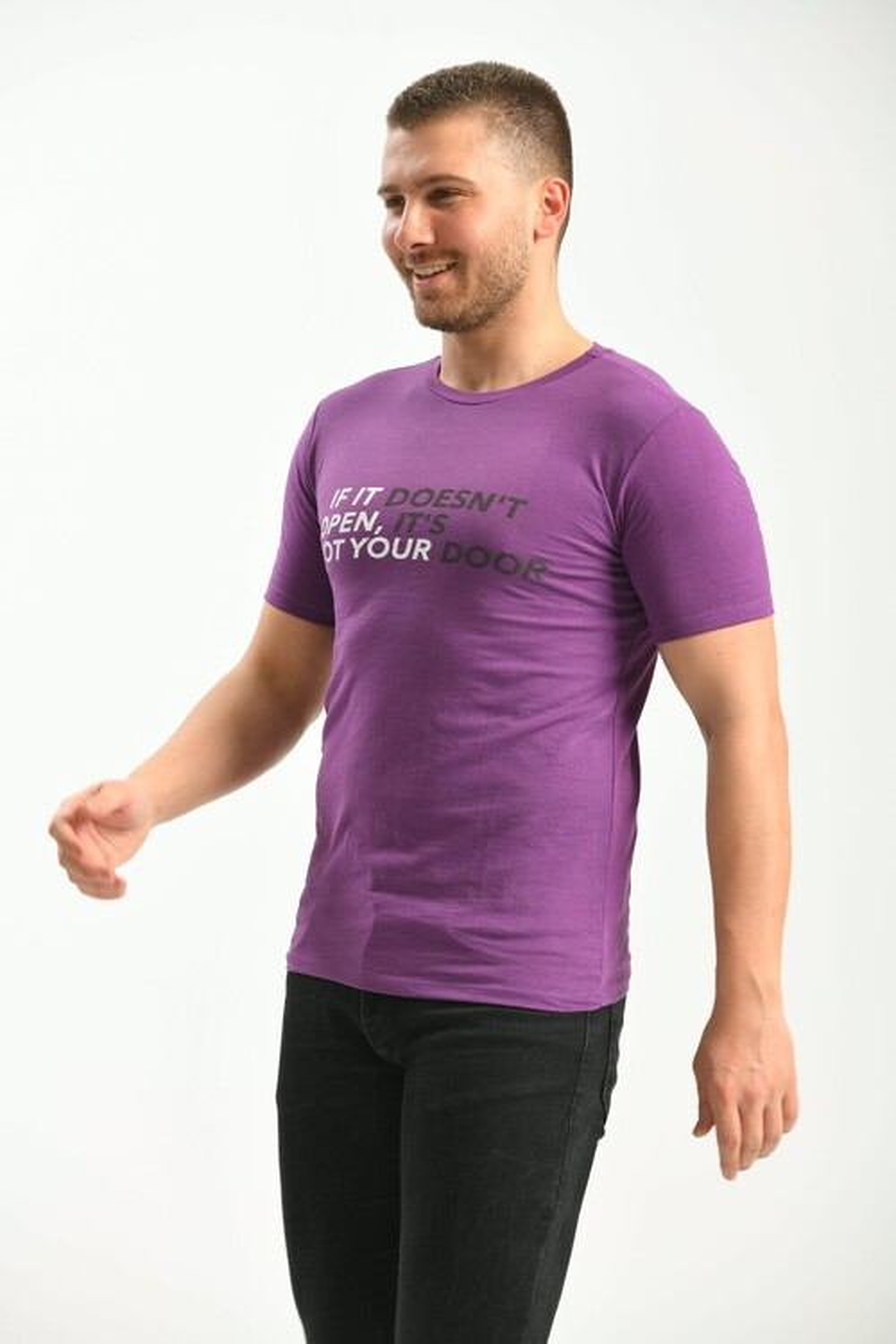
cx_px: 448
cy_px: 672
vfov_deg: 15.8
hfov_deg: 10.5
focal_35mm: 130
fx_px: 4853
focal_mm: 130
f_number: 5.6
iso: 100
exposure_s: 1/160
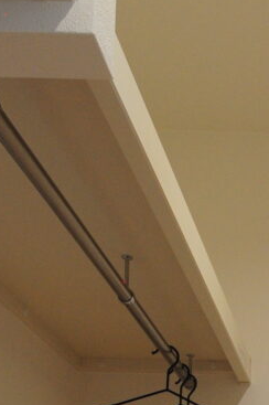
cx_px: 367
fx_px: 786
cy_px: 595
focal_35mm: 70
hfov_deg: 17.9
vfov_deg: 23.5
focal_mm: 10
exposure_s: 1/15
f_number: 8
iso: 500
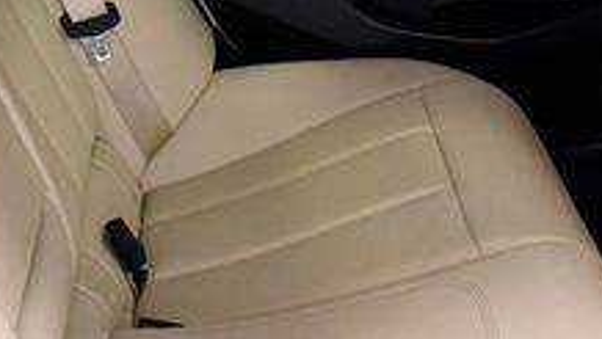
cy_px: 145
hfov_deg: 25.4
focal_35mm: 83
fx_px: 1326
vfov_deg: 14.6
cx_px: 400
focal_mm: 18
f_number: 5
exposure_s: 1/100
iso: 2500
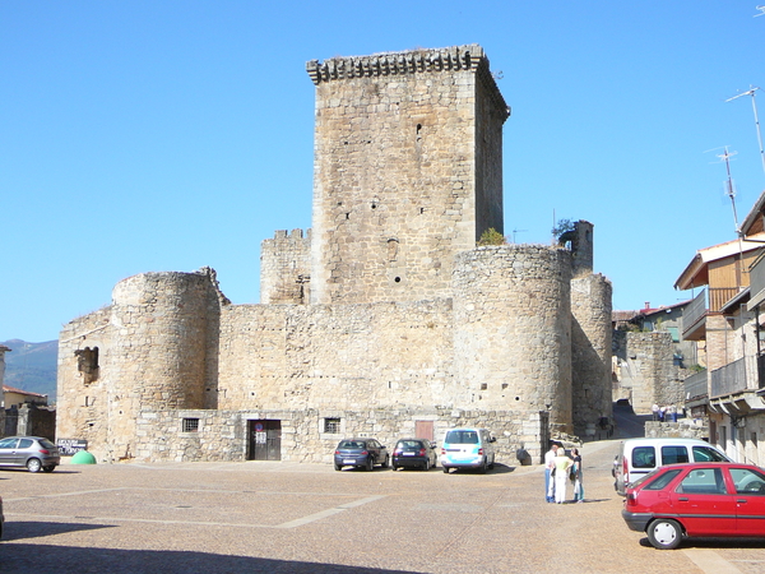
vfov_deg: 30.9
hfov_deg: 40.4
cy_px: 287
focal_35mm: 47
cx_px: 382
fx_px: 1039
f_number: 3.3
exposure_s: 1/800
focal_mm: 7
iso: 80
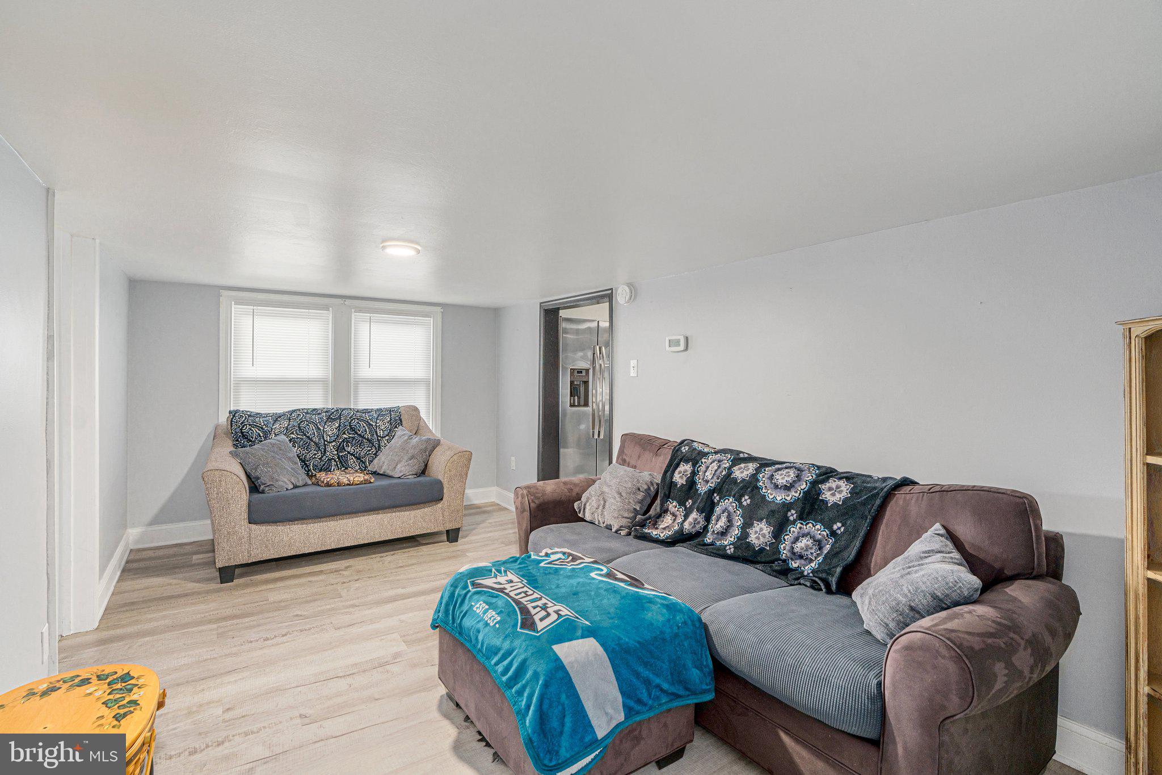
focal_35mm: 16
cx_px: 581
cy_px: 388
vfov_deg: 73.7
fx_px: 516
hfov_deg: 96.7
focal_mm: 16
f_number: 7.1
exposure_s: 1/6
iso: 320
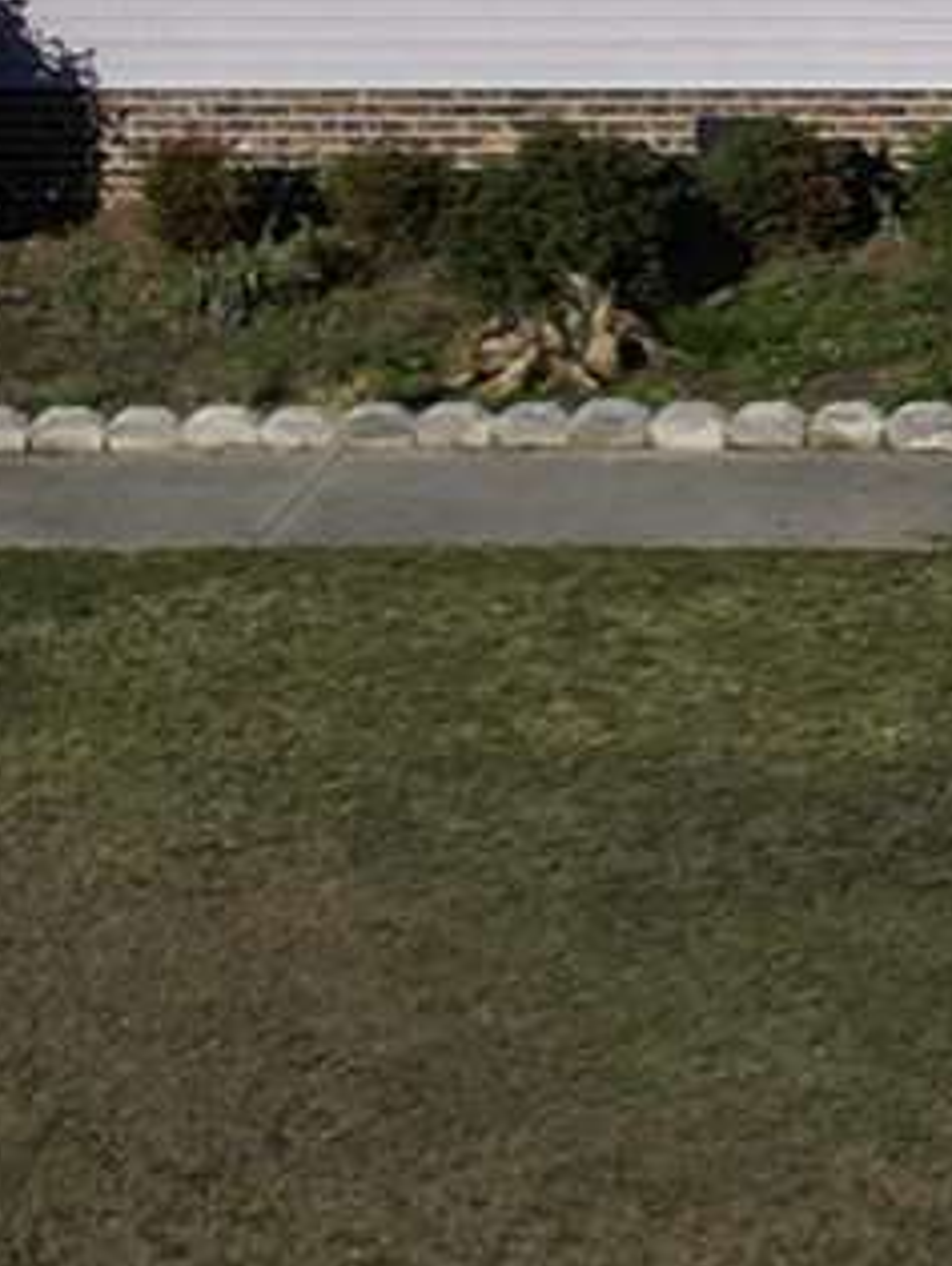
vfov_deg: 9.6
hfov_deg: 6.7
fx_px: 7539
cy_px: 498
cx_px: 2667
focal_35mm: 206
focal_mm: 8.38
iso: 100
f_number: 2.8
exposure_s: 1/4000
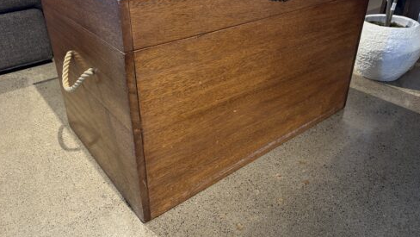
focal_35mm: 29
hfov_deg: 66.0
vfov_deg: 39.8
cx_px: 207
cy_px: 83
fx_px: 323
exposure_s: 1/120
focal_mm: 5.96
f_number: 1.6
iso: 250
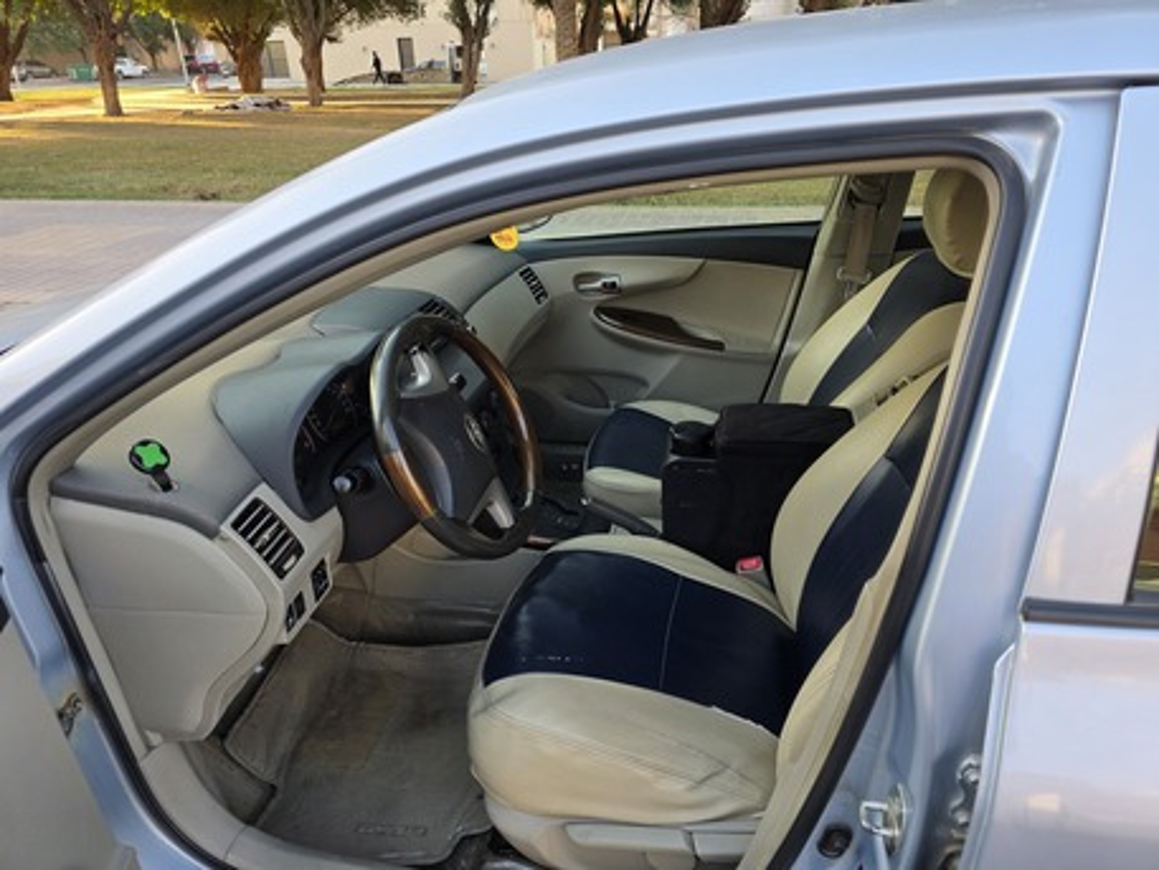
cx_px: 580
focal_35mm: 23
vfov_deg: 58.9
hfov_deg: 73.9
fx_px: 770
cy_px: 435
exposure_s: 1/180
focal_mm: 6.3
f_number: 1.7
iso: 40
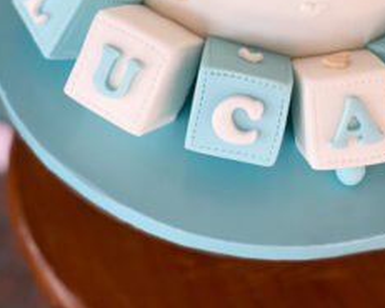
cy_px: -109
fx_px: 1265
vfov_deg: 13.3
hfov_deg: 17.2
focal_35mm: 111
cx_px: 286
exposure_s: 1/296
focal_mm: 6
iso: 20
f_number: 2
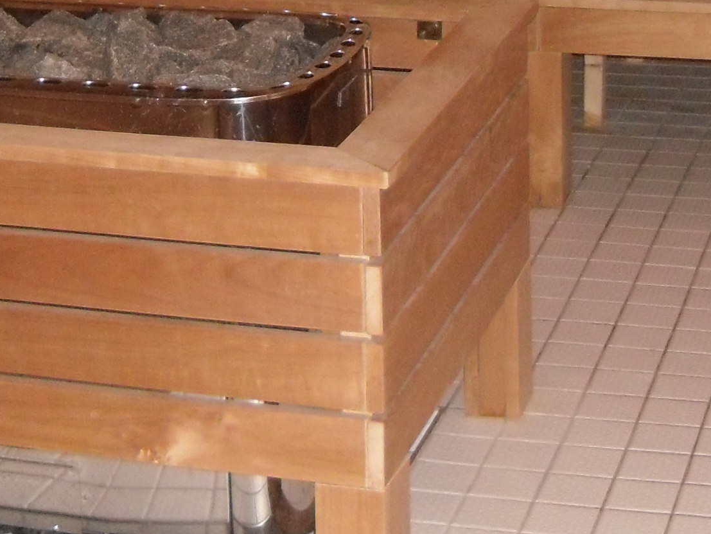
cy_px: -129
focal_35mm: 112
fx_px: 2301
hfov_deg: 17.6
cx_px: 294
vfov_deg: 12.9
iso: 400
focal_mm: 6
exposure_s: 1/45
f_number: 2.8
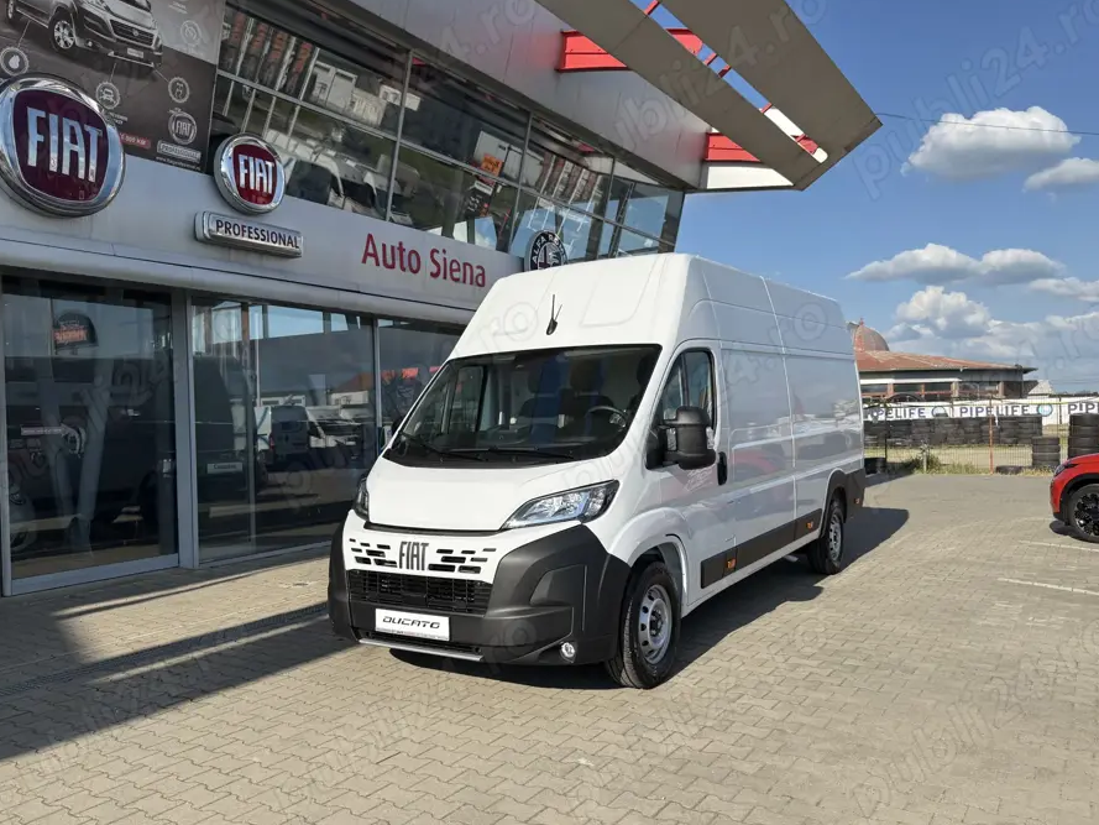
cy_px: 423
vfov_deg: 51.4
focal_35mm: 27
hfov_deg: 65.3
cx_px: 549
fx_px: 857
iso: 80
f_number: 1.78
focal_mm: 6.76
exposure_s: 1/4975
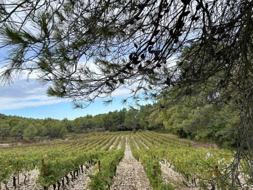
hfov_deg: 53.9
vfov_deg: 41.7
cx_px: 136
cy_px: 103
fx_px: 248
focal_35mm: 34
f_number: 1.5
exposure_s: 1/1698
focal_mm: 5.7
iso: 50
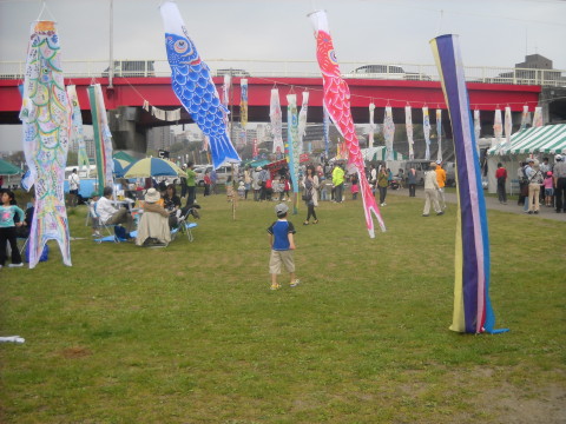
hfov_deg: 45.8
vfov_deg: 35.1
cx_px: 283
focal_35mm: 41
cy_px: 212
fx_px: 670
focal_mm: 6.72
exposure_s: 1/201
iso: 64
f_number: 5.5
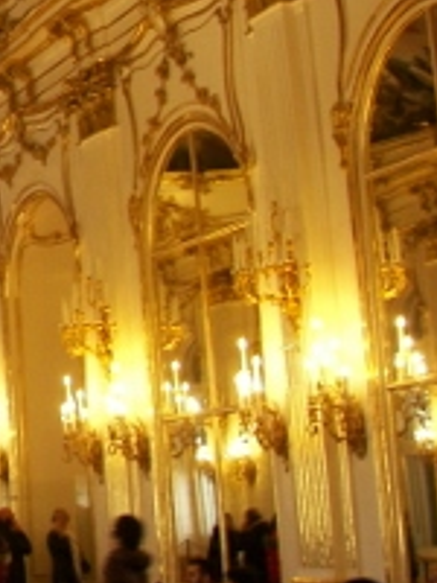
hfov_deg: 13.4
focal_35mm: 99
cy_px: 136
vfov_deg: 19.7
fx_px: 1666
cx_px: -350
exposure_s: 1/10
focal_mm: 6
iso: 100
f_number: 2.8
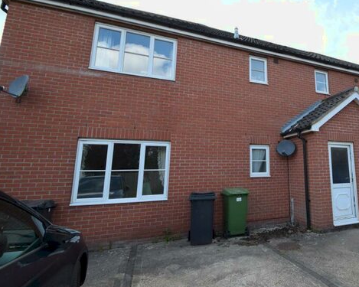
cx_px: 265
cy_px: 122
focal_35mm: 21
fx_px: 223
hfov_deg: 72.8
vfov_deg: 65.2
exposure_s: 1/250
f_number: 8
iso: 280
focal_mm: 10
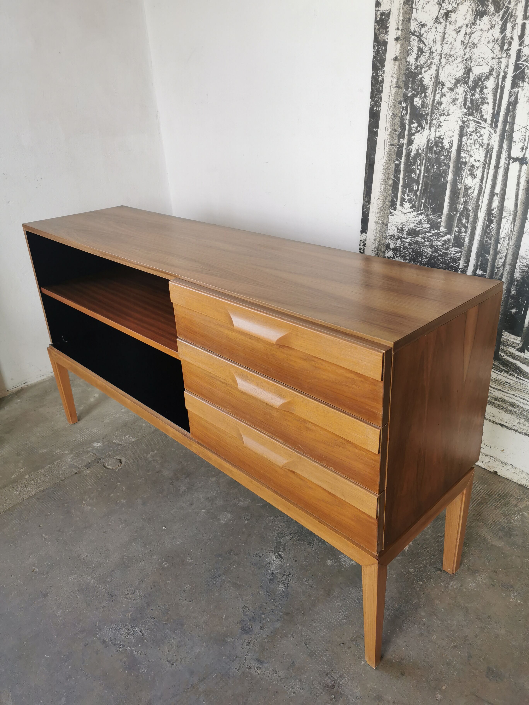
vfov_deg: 65.3
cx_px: 264
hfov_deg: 51.4
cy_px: 352
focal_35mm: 27
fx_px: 550
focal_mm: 5.56
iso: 80
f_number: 1.6
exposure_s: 1/120
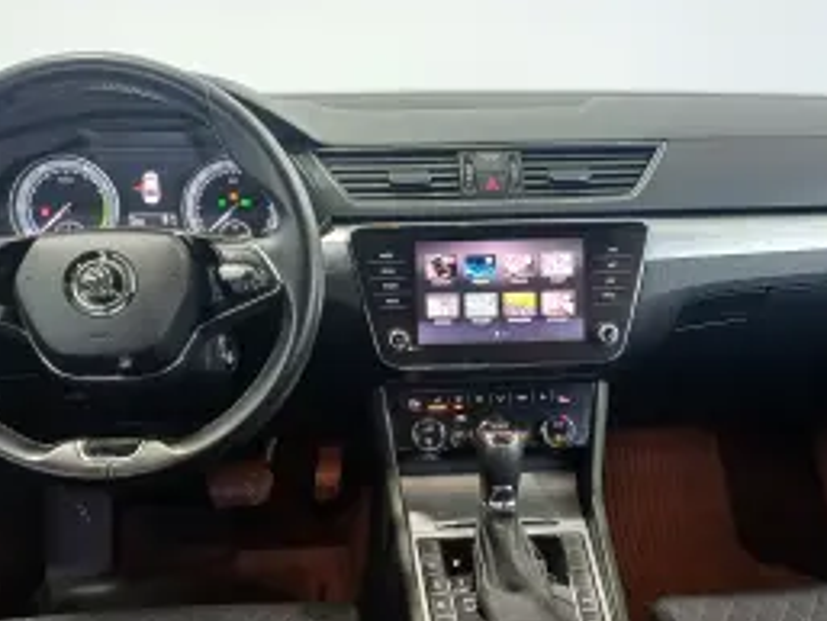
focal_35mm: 35
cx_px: 386
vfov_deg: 40.2
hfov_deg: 52.6
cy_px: 418
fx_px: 837
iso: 320
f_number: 1.8
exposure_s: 1/50
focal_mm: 4.65
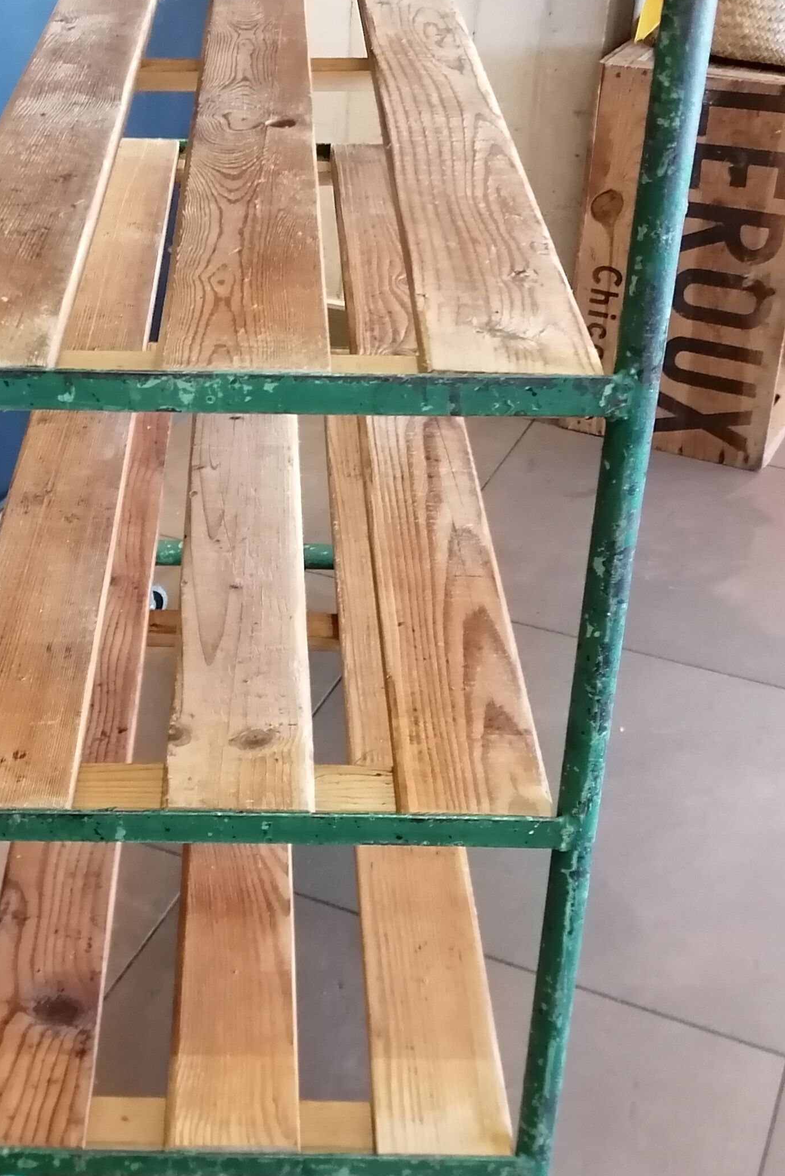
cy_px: 499
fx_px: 1766
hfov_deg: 24.9
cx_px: 239
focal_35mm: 54
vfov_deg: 36.8
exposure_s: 1/20
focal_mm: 4.75
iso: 500
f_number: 1.8
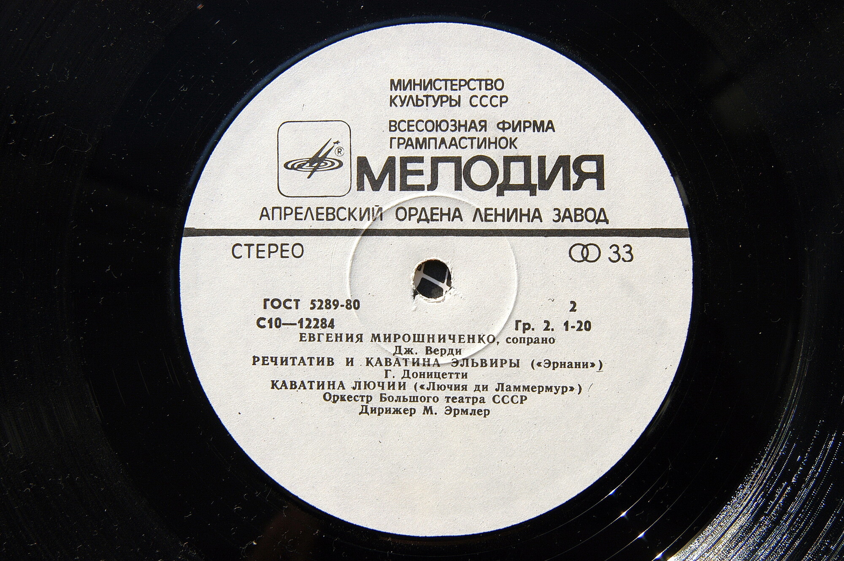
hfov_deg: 37.9
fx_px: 1230
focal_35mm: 52
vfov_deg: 25.7
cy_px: 280
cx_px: 422
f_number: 8
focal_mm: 35
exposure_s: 1/250
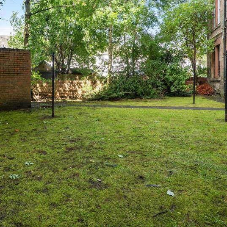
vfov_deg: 60.1
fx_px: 193
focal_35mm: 26
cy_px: 84
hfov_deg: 59.4
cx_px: 74
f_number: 8
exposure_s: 1/160
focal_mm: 16
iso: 640
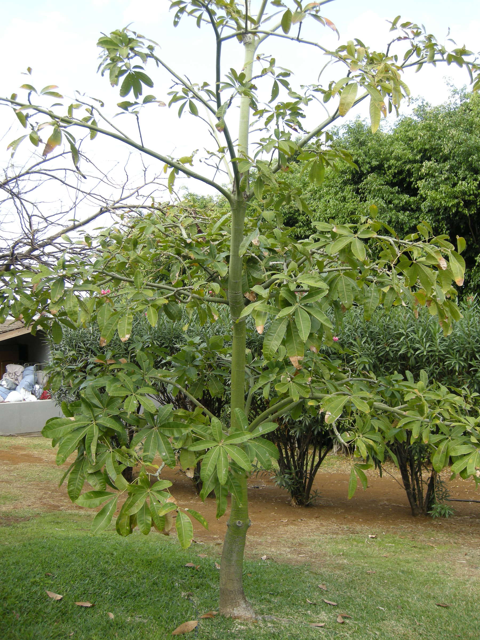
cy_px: 320
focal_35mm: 35
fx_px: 647
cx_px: 240
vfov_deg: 52.6
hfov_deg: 40.7
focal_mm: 7.5
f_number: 3.4
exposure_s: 1/100
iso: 64
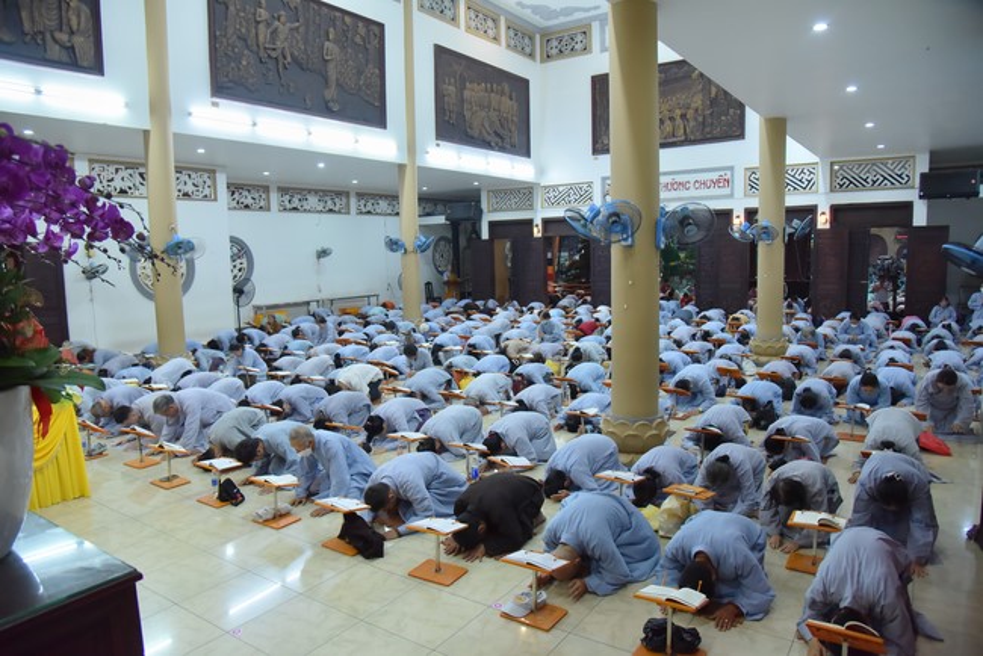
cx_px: 492
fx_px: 656
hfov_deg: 73.7
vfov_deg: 53.2
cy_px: 328
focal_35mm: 24
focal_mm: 24
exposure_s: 1/125
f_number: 4.5
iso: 2500
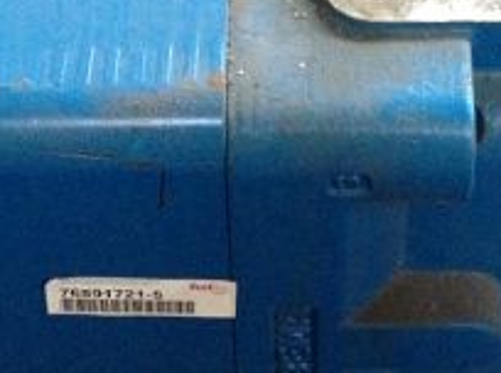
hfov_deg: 17.9
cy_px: 139
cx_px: 275
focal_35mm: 110
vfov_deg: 13.4
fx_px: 1588
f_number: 2.4
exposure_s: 1/17
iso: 400
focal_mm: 4.28
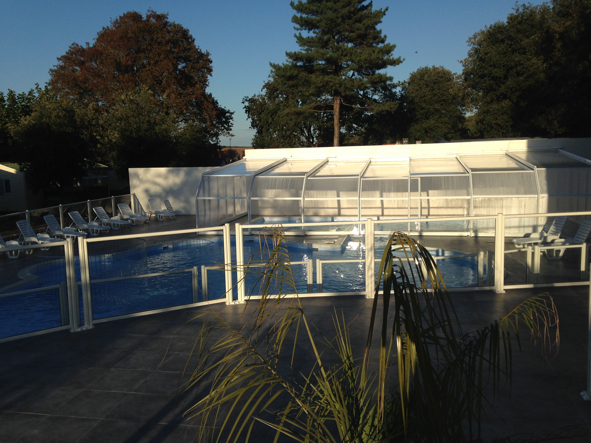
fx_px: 563
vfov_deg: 42.9
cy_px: 222
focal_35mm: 33
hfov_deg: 55.4
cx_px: 296
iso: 50
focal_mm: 4.12
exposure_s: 1/2584
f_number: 2.4
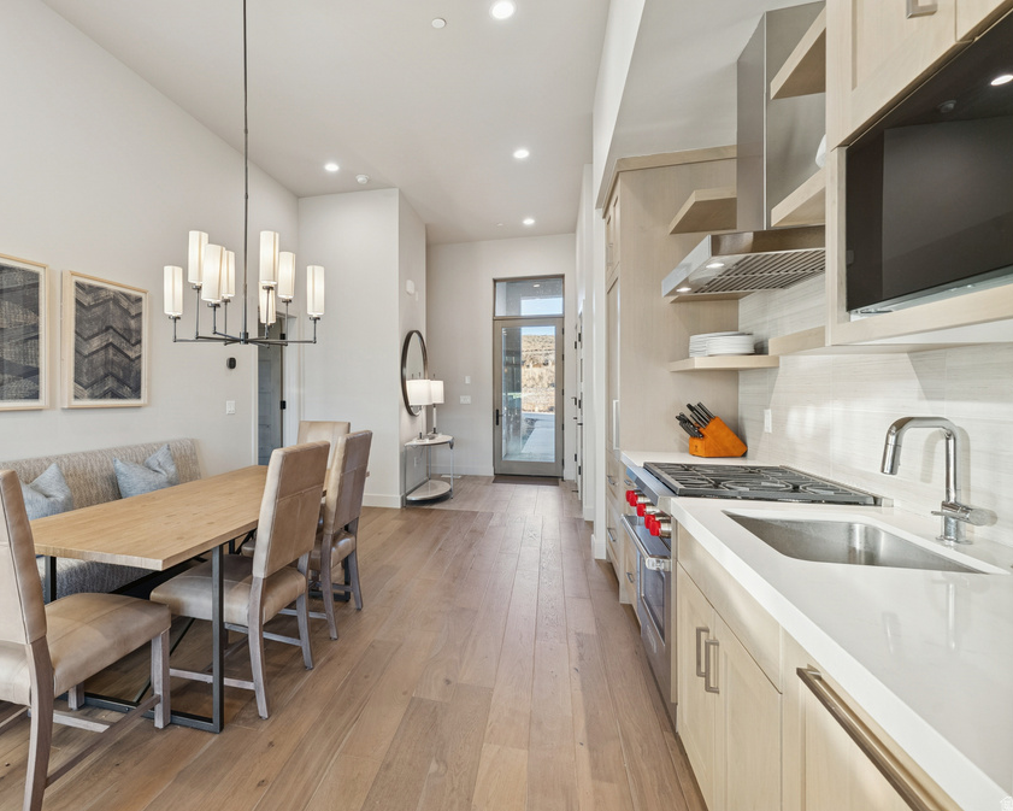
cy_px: 402
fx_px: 504
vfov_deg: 77.6
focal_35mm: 17
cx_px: 402
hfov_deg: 89.1
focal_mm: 14.7
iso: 640
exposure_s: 1/30
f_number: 8
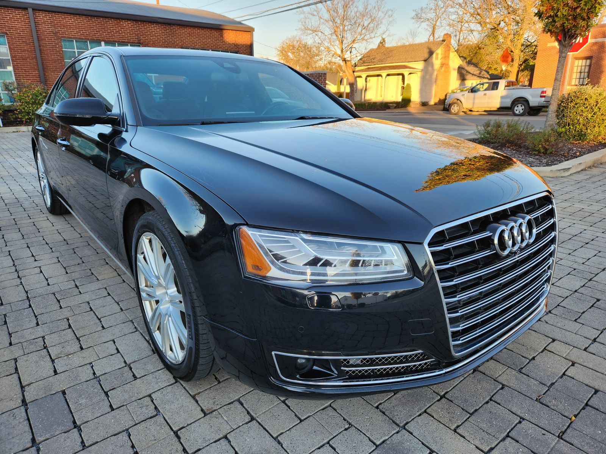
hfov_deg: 73.9
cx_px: 303
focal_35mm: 23
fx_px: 403
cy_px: 227
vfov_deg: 58.9
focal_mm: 5.4
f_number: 1.8
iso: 32
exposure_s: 1/180
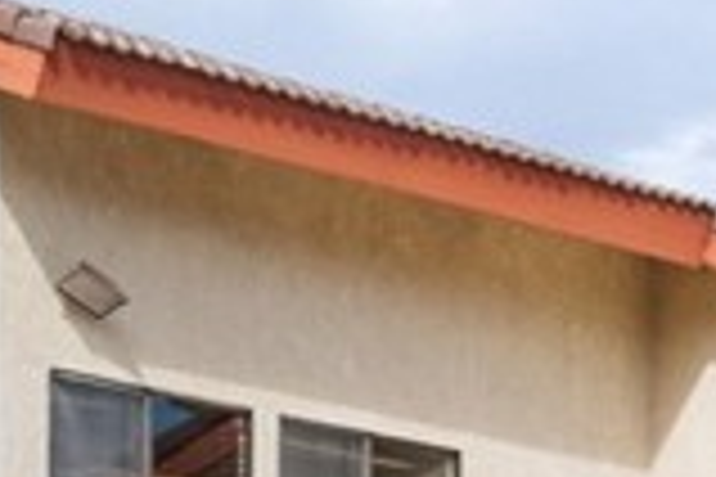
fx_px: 4216
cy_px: 637
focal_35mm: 212
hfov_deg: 9.4
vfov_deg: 6.4
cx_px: 1067
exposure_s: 1/1000
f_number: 8
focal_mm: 33
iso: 1000
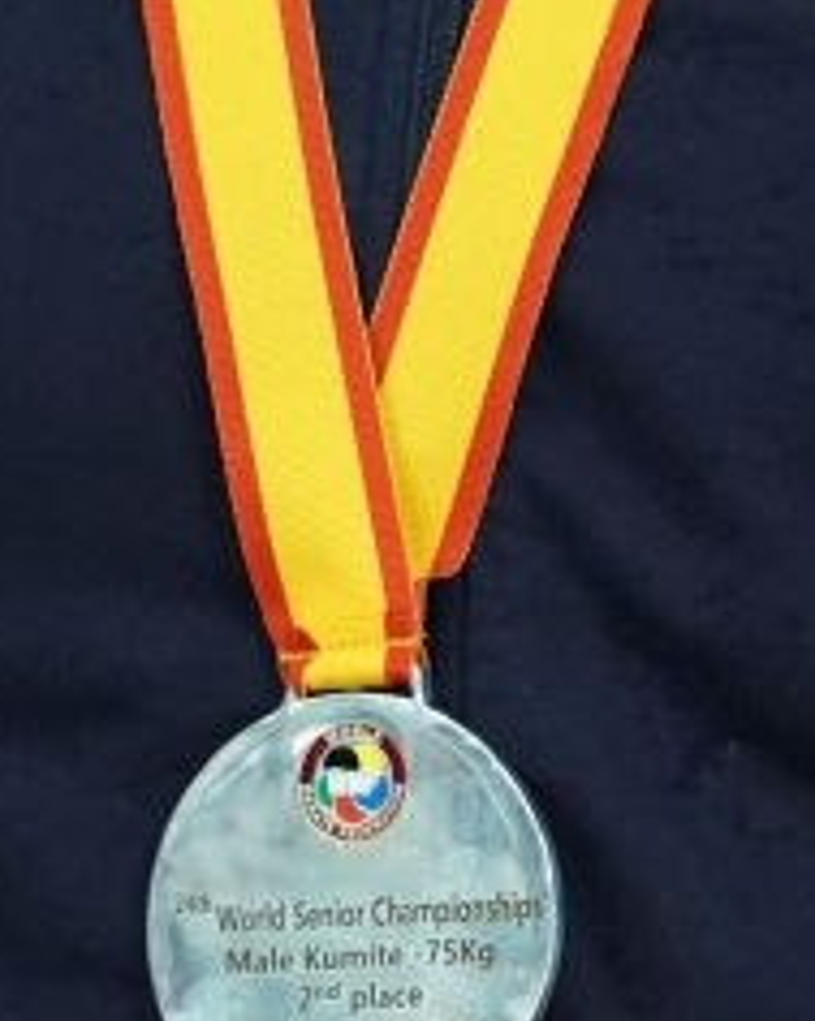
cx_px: 453
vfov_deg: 1.0
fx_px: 57489
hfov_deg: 0.8
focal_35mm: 1903
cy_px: 306
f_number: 2.8
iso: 6400
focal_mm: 400
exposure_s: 1/500
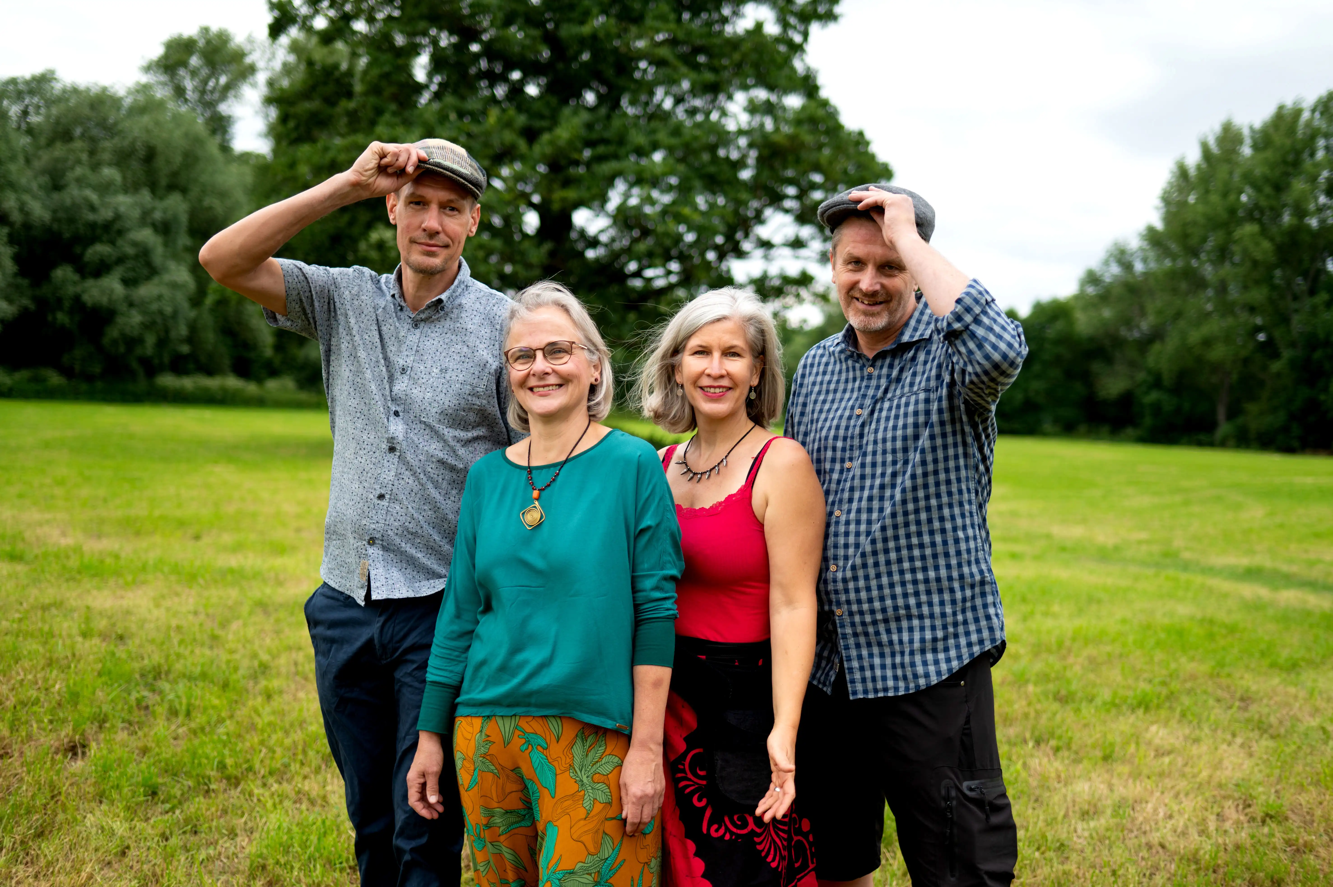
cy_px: 444
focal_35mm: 35
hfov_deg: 54.5
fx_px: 1295
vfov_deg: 37.8
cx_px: 666
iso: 200
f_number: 2.2
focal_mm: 35
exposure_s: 1/1000
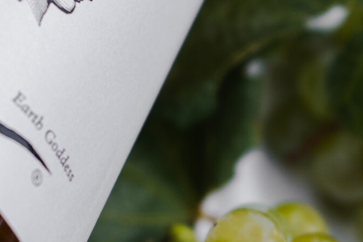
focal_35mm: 163
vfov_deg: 8.3
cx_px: -137
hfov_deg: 12.2
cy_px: -87
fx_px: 1643
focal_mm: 43
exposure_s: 1/500
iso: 100
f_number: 4.5
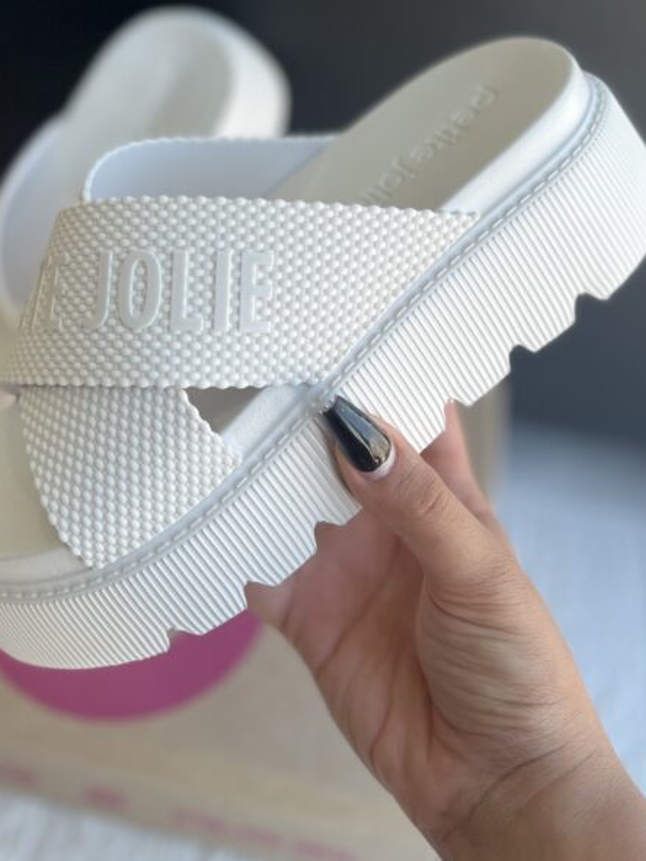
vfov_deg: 44.5
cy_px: 235
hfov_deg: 35.1
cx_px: 291
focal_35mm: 41
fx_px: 1020
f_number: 1.5
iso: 32
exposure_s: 1/122
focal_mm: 5.7
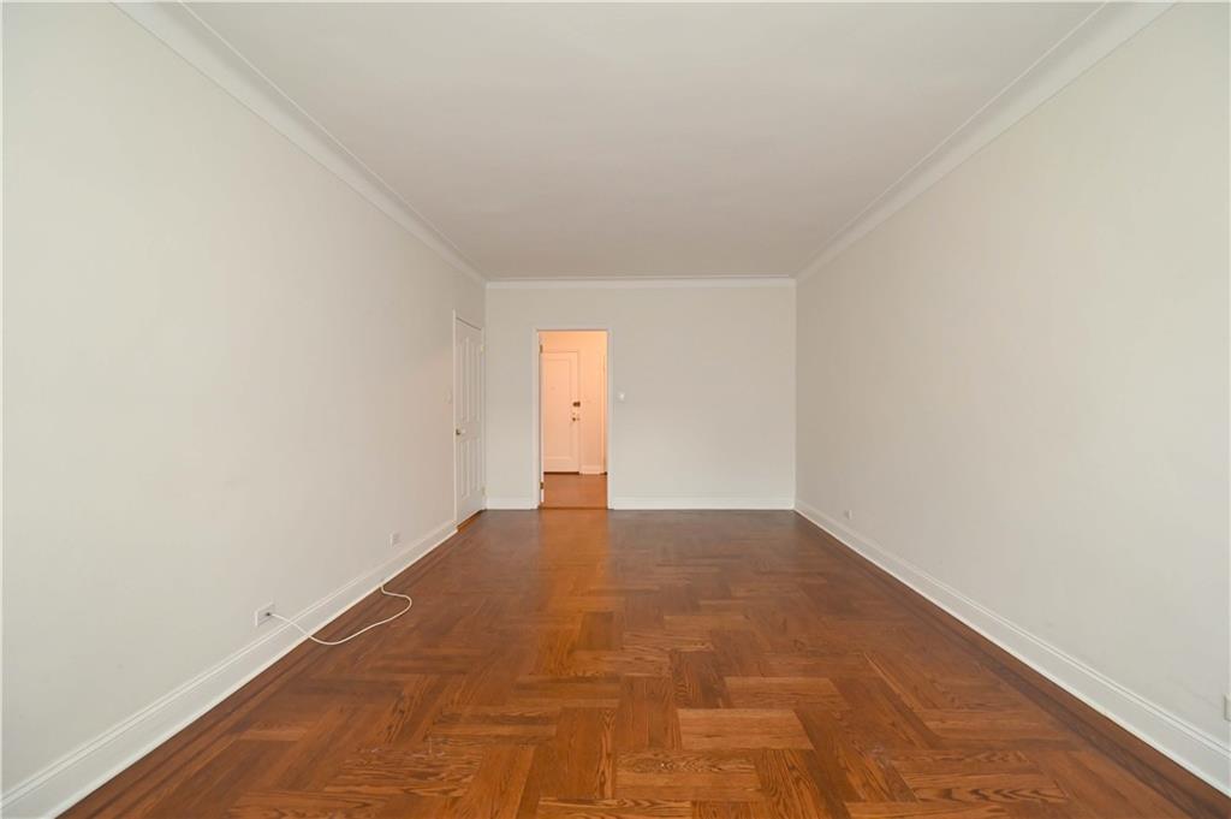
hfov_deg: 104.3
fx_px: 478
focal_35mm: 14
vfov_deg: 81.1
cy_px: 410
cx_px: 616
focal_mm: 14
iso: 2500
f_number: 4
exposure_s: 1/60
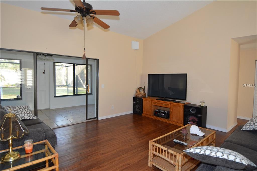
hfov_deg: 85.4
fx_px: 139
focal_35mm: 20
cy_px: 86
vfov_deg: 63.2
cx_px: 128
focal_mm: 13
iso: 640
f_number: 4
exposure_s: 1/60
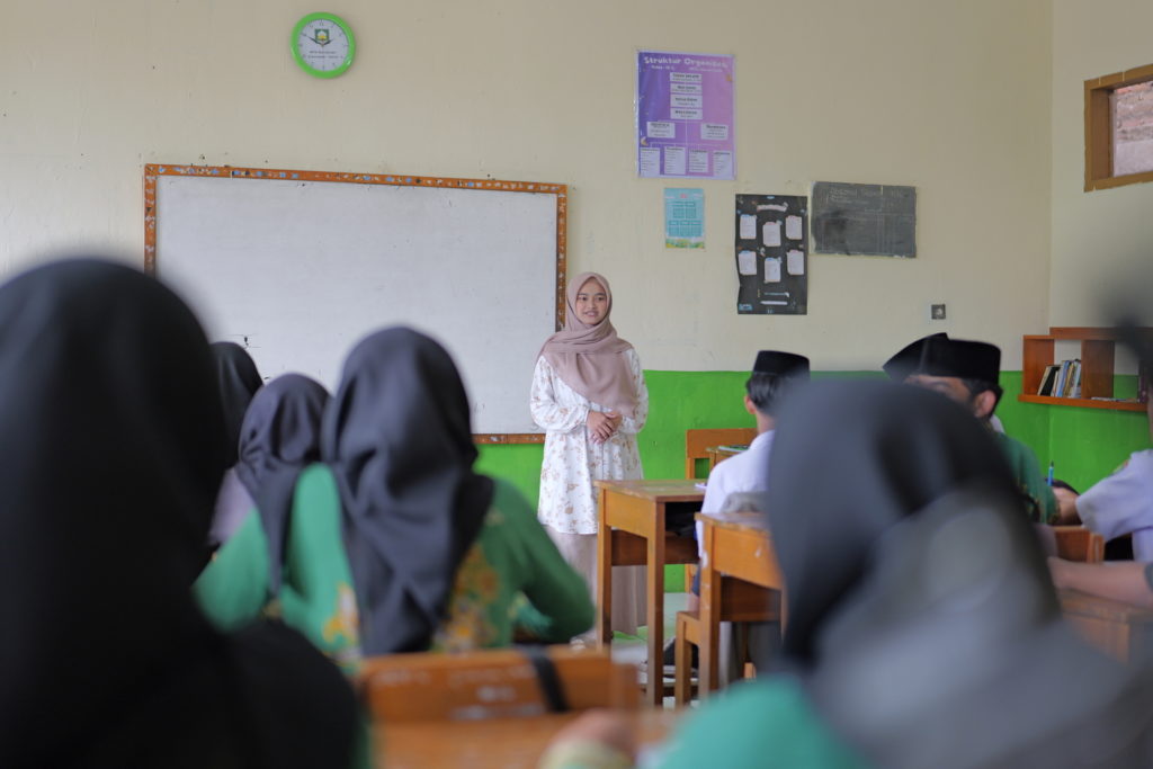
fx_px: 1602
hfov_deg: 39.6
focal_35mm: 50
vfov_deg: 27.0
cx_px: 576
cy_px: 384
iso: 250
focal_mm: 50
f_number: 1.8
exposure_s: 1/100
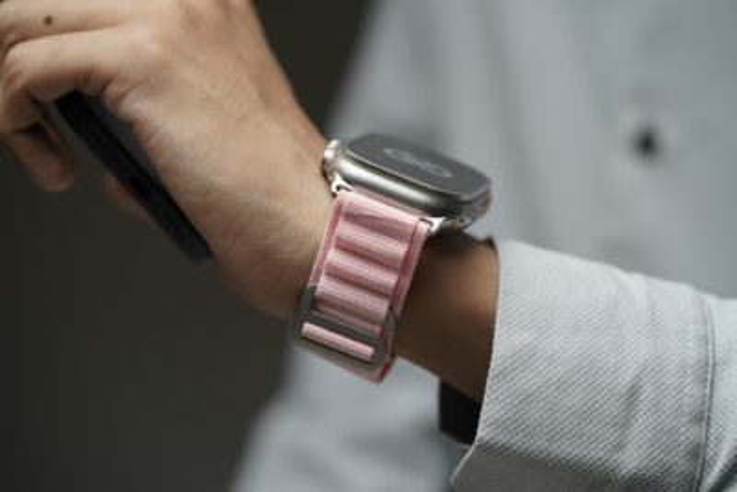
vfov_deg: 15.2
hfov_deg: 22.6
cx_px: 368
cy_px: 246
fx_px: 1843
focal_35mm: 90
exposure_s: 1/90
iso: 1600
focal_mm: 90
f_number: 4
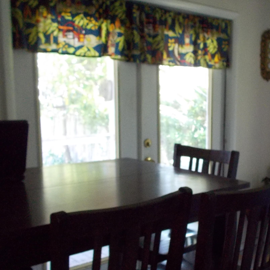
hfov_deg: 34.4
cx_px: 209
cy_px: 170
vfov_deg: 35.2
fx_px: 424
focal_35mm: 48
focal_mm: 4.1
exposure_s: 1/25
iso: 250
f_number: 3.3
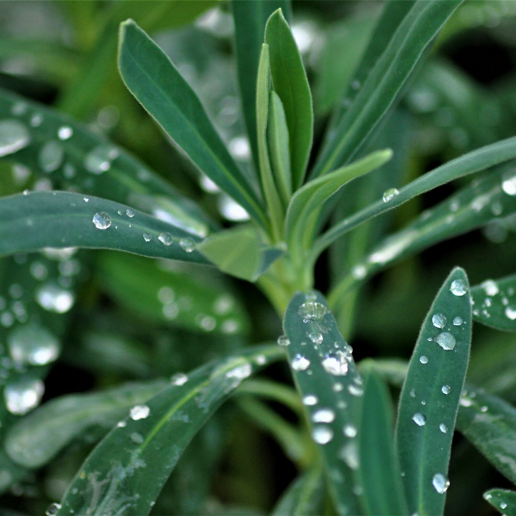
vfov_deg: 4.7
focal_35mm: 375
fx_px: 6318
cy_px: 258
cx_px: 285
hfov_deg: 4.7
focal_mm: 195
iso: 1100
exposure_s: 1/500
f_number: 4.8
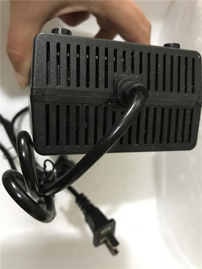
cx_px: 101
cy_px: 134
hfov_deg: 49.7
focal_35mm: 28
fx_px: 218
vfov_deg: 63.4
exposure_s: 1/13
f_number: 1.8
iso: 100
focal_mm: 3.99
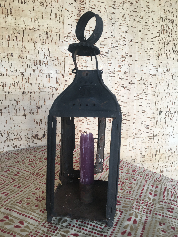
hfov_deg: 48.2
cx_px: 89
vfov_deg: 61.7
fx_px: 199
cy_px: 118
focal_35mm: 29
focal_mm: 4.15
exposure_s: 1/33
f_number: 2.2
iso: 25
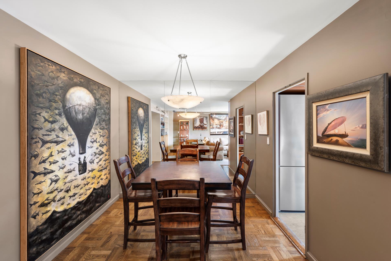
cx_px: 196
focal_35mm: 15
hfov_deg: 100.4
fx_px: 163
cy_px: 130
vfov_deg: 77.3
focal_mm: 15
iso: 320
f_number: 8
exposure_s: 1/2.5
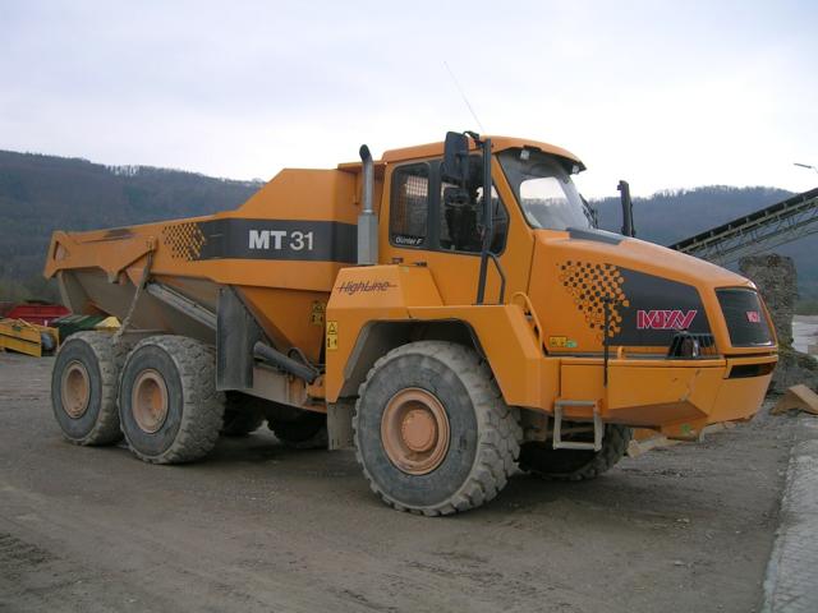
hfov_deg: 52.6
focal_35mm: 35
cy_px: 306
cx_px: 409
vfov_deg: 40.7
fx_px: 827
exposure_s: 1/184
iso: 50
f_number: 2.8
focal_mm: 5.4
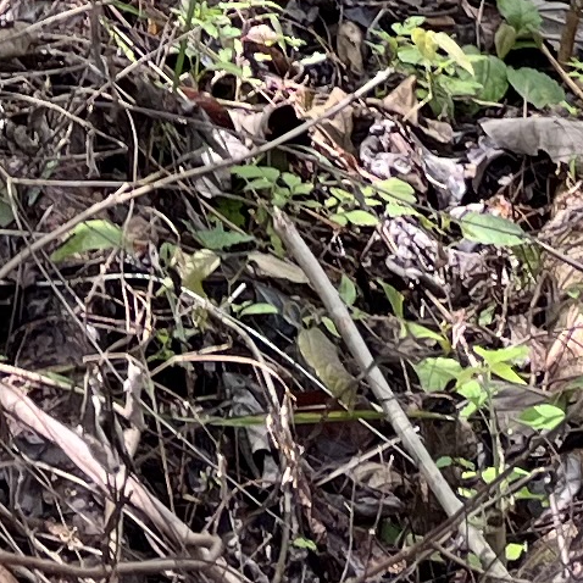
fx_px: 3697
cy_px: -922
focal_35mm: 194
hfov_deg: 8.8
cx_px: -227
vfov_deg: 8.1
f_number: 1.6
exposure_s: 1/260
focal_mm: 5.1
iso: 40
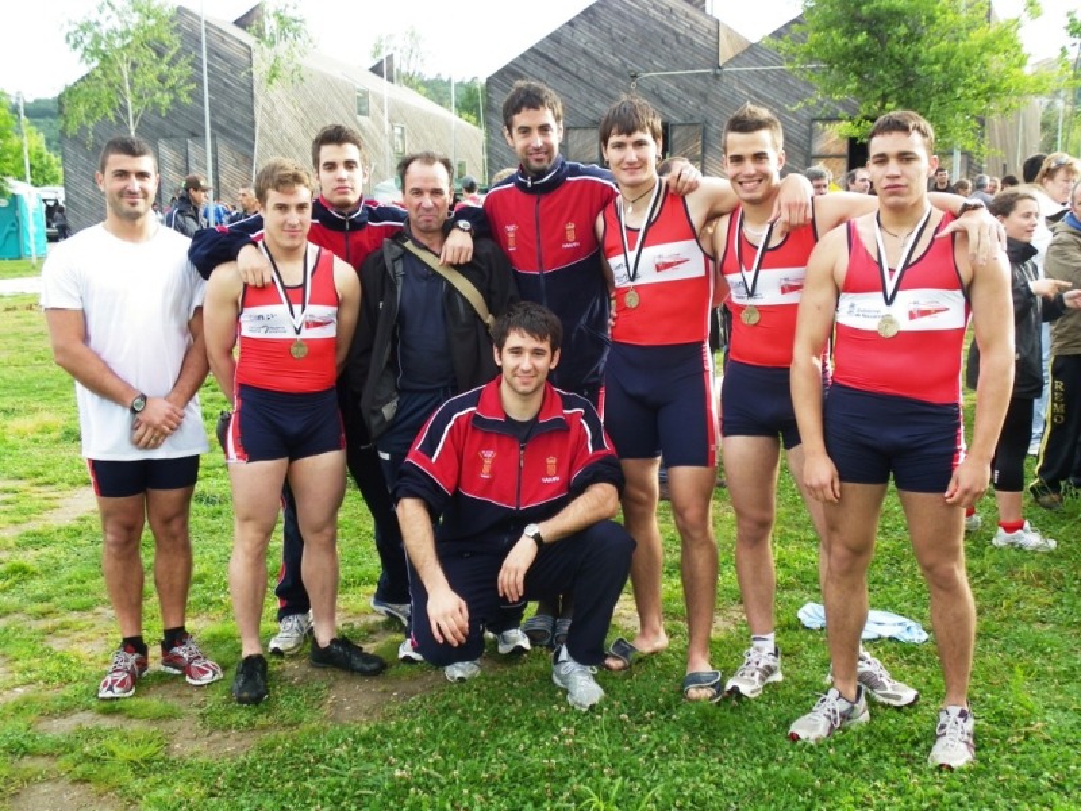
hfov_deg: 49.0
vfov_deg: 37.7
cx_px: 540
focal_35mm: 38
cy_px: 406
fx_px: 1187
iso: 50
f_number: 3.2
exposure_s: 1/80
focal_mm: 6.8
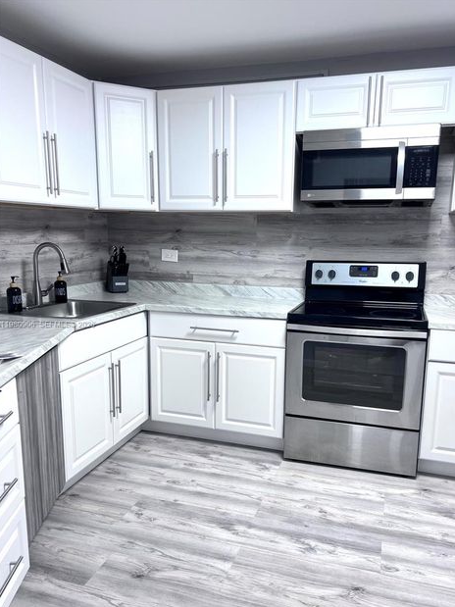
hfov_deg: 49.7
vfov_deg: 63.4
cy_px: 325
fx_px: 491
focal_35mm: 28
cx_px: 239
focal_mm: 5.7
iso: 80
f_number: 1.5
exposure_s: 1/60
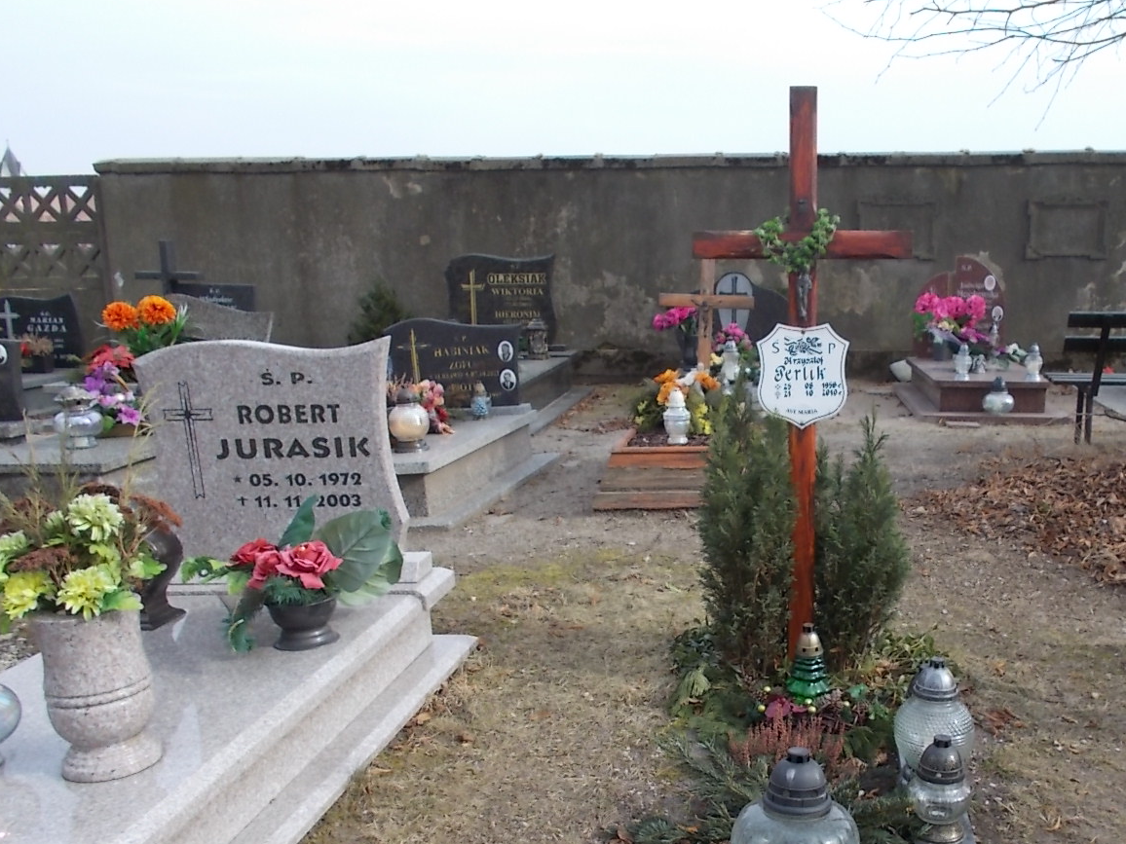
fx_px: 1171
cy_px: 538
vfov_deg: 39.3
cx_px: 721
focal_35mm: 36
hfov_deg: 50.7
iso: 80
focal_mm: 4.6
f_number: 3.2
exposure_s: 1/400
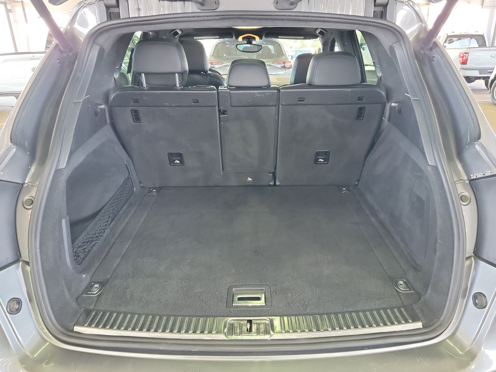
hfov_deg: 69.4
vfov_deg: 54.9
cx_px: 246
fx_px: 358
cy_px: 187
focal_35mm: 25
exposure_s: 1/59
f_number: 1.8
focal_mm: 6.7
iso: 1014
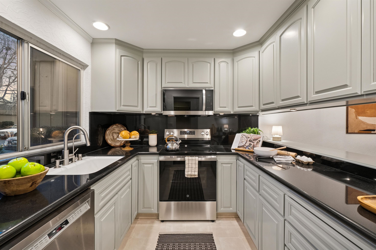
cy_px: 125
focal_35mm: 15
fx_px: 157
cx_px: 188
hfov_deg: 100.4
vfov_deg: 77.3
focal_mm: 15
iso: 640
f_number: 11
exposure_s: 1/6
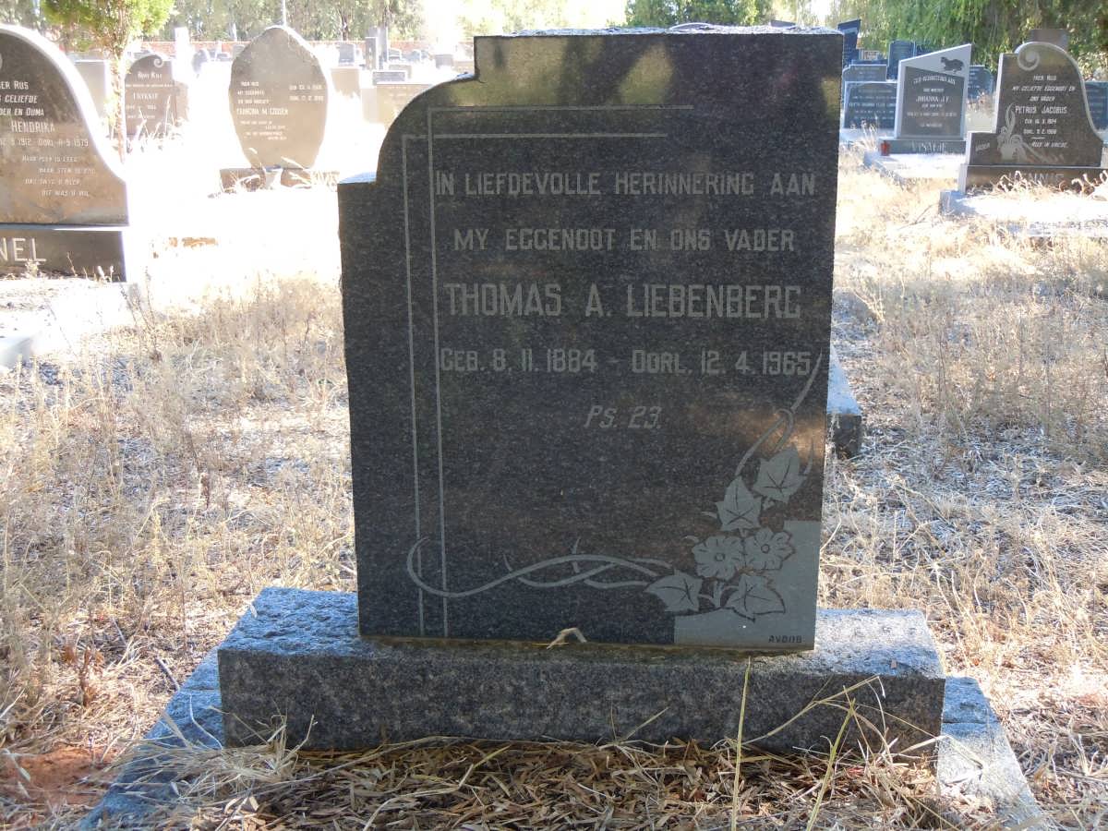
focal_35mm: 45
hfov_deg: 42.1
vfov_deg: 32.2
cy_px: 416
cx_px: 554
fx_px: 1440
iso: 200
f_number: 3.8
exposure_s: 1/60
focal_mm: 8.1
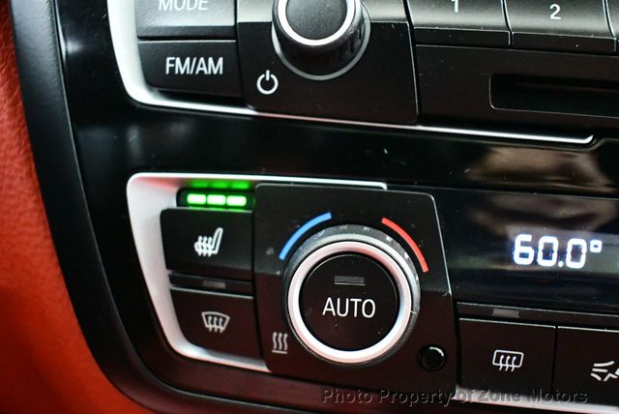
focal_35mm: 36
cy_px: 207
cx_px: 310
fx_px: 620
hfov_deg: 53.1
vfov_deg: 36.9
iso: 12800
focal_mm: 18
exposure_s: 1/60
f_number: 3.5
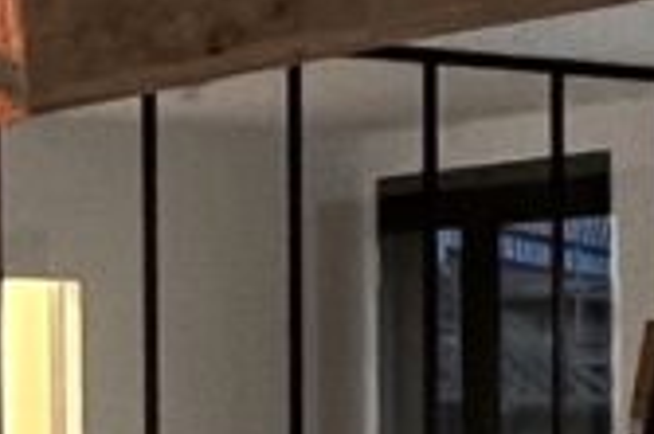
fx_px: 2849
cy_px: 551
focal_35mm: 157
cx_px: 43
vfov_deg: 8.6
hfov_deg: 13.0
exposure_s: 1/50
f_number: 1.8
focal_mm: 1.57
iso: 200
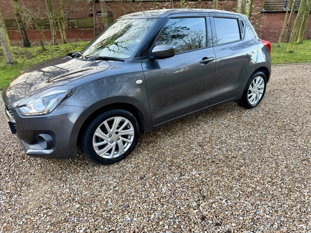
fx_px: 216
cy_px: 116
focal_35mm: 24
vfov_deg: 56.8
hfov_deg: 71.6
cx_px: 156
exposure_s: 1/218
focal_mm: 6.76
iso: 160
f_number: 1.78
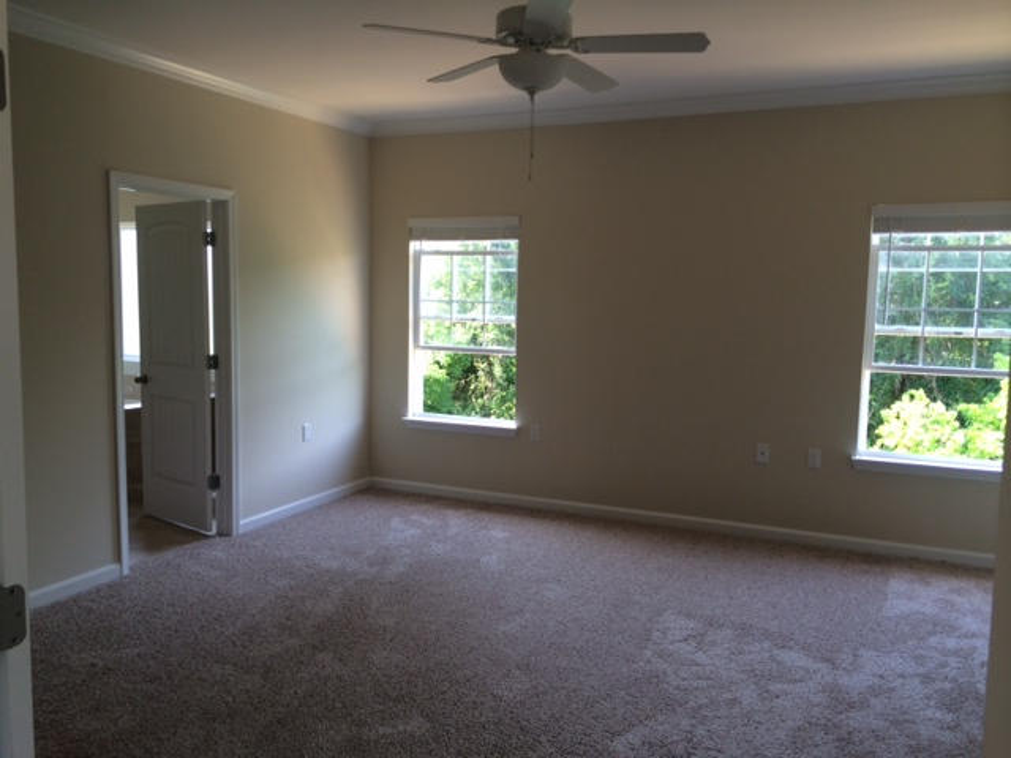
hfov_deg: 60.0
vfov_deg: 46.8
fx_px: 876
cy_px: 379
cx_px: 506
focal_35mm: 30
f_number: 2.2
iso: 40
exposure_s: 1/60
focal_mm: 4.12
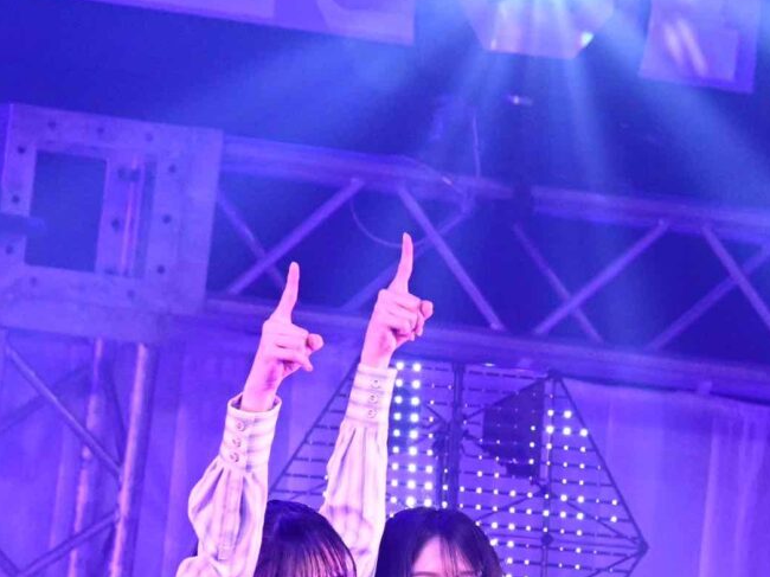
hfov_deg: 3.2
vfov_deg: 2.4
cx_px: -627
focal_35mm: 625
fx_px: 13897
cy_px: 756
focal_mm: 165
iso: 2500
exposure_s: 1/320
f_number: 6.3
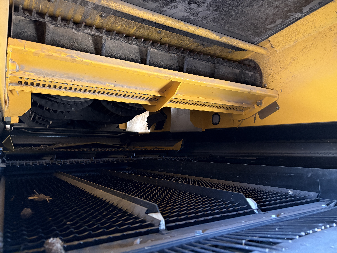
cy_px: 126
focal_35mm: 26
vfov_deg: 53.1
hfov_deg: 67.3
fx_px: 253
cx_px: 168
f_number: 1.6
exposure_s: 1/40
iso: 640
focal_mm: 5.96
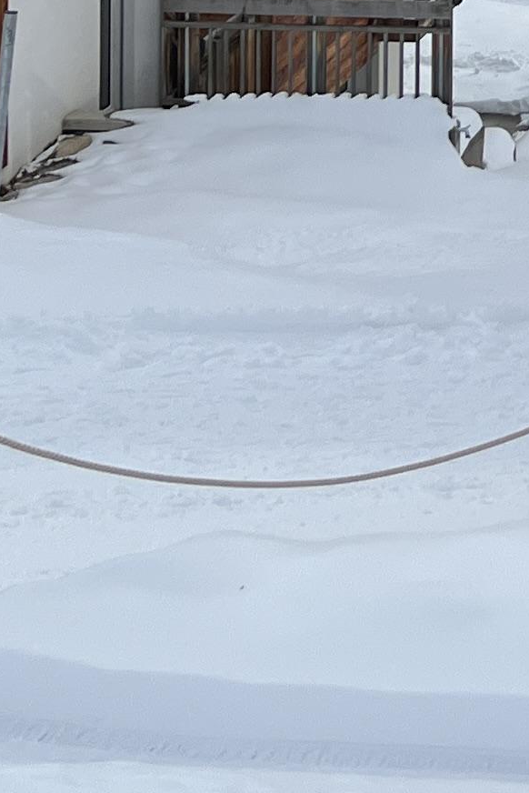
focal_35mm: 125
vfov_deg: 14.6
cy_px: -575
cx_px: 1086
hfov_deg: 10.1
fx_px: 2753
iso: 50
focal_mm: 5.7
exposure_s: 1/6211
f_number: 1.5
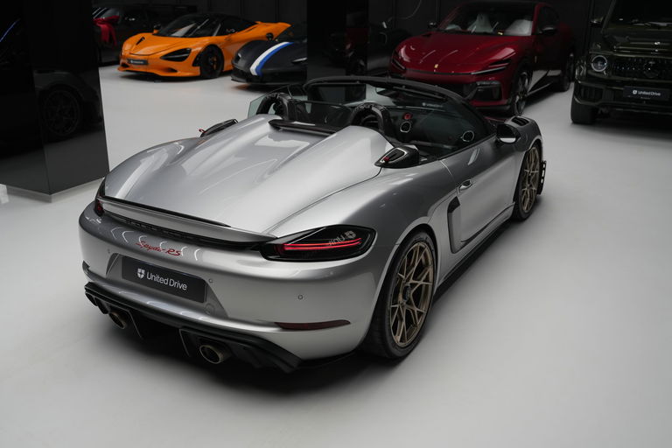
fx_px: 653
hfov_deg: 54.4
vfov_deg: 37.9
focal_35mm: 35
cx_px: 336
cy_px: 224
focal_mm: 35
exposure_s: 1/40
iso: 400
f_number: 4
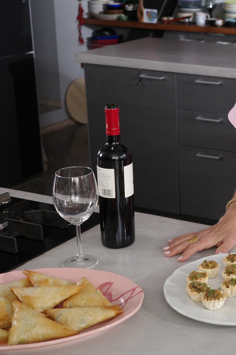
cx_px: 310
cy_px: 131
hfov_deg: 16.7
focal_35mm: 77
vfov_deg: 26.2
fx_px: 757
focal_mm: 26
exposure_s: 1/160
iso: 800
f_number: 3.5
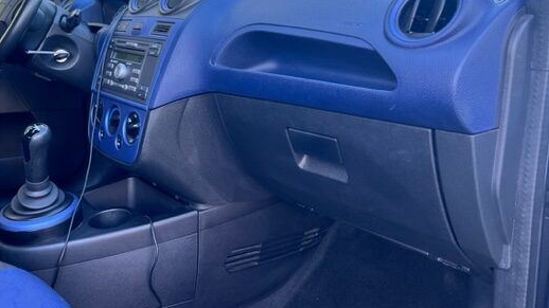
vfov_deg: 33.0
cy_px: 74
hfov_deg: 56.2
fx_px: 509
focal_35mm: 35
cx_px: 218
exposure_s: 1/121
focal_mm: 5.7
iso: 125
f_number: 1.5
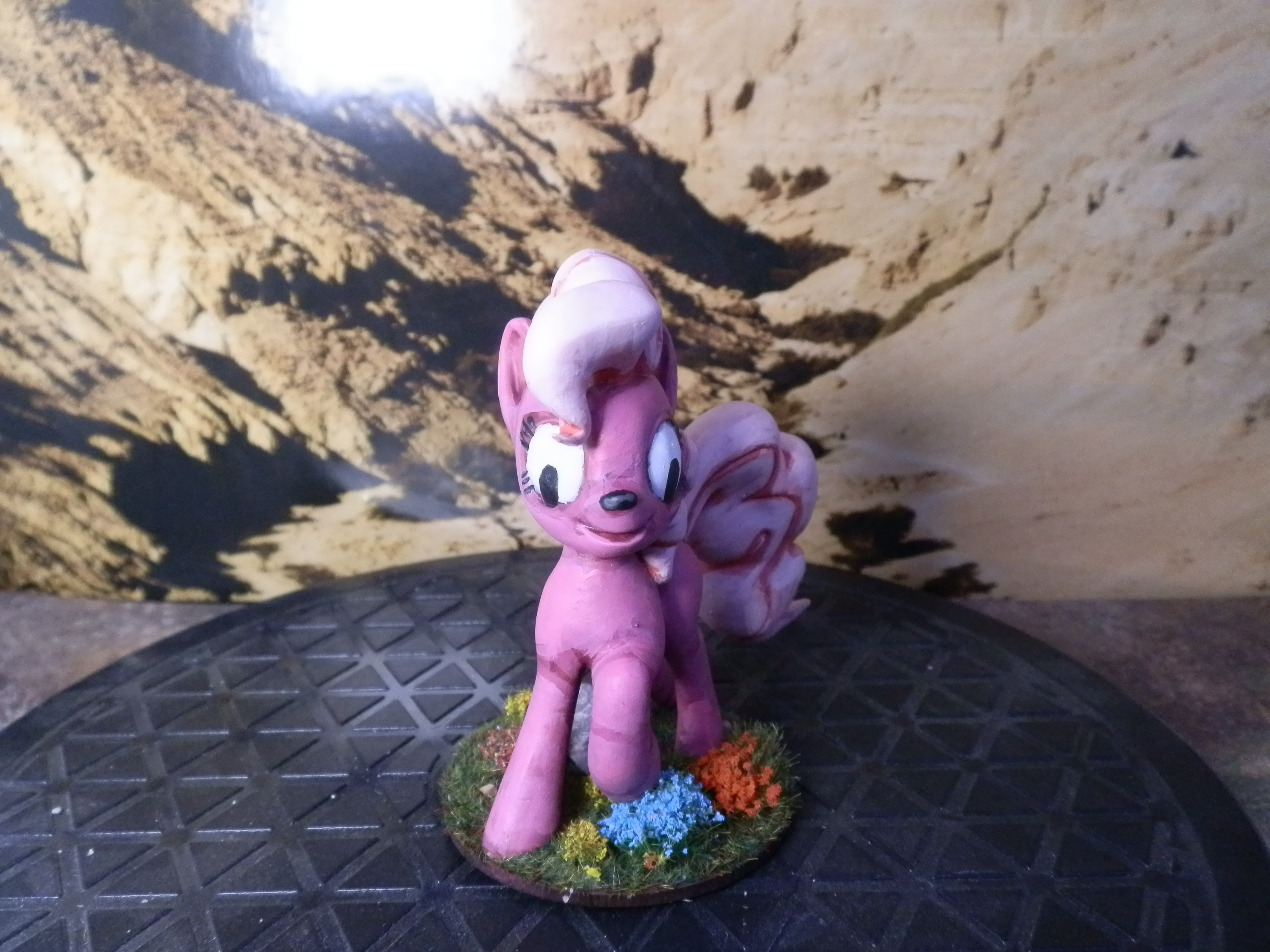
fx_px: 1027
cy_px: 476
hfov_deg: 63.4
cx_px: 635
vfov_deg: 49.7
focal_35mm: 28
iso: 400
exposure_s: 1/200
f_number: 3.1
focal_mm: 5
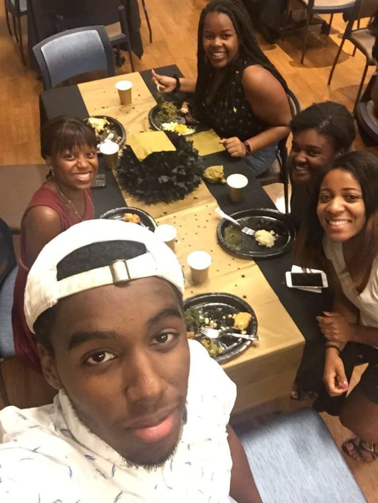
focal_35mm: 31
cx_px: 189
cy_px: 252
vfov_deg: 58.4
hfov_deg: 45.4
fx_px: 451
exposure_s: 1/30
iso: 320
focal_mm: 2.65
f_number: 2.2
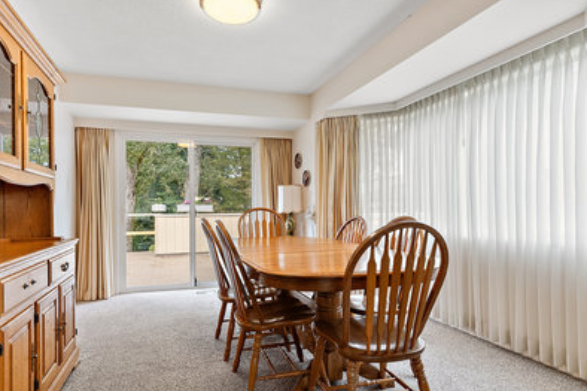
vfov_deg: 59.4
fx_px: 342
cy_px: 206
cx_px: 272
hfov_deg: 81.1
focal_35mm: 21
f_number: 9
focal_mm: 19
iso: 640
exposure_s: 1/13
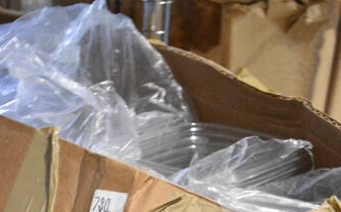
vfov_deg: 14.0
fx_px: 771
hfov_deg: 24.8
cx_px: 116
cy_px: 379
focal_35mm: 83
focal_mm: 20
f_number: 3.5
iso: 4000
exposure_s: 1/125
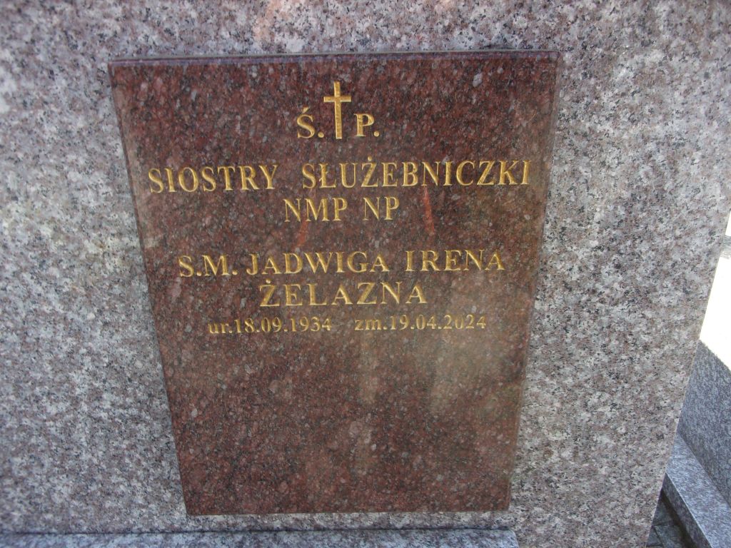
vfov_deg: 49.7
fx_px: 591
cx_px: 366
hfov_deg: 63.4
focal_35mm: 28
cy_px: 274
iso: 80
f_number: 3.9
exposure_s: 1/85
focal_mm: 5.1
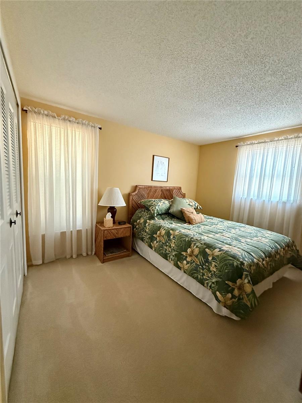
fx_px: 163
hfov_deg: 85.7
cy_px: 202
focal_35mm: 14
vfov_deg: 102.1
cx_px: 151
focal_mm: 2.22
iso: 1250
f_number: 2.2
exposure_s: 1/60
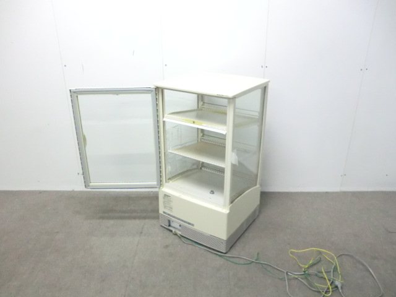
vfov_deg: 51.4
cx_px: 198
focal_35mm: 27
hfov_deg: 65.3
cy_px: 148
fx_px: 309
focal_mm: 4.9
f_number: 3.2
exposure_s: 1/50
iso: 800
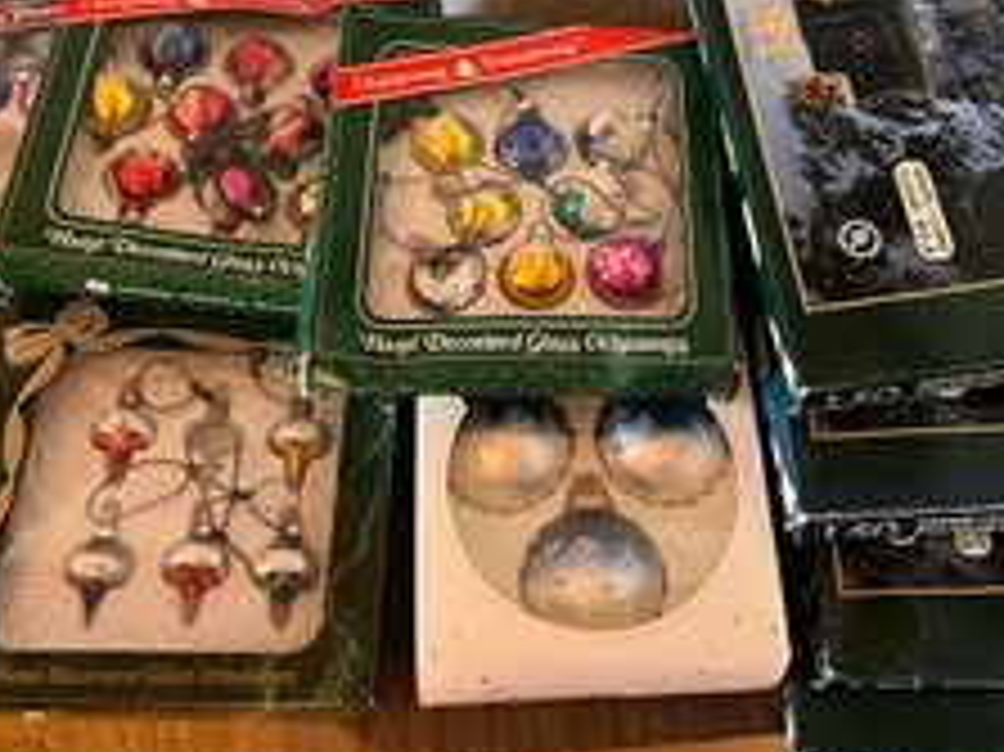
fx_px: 1160
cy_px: 209
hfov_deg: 46.7
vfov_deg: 35.3
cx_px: 570
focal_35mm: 40
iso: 640
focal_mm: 5.1
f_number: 1.6
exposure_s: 1/30
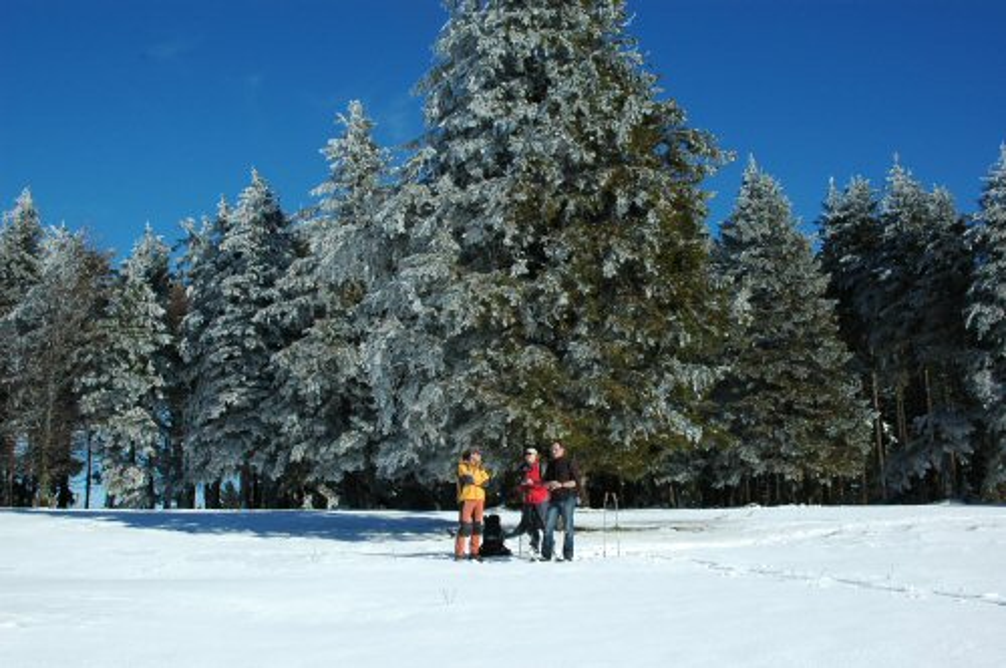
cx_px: 503
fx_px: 1172
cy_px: 334
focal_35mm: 42
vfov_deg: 31.8
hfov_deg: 46.5
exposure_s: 1/500
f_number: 10
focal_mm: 28
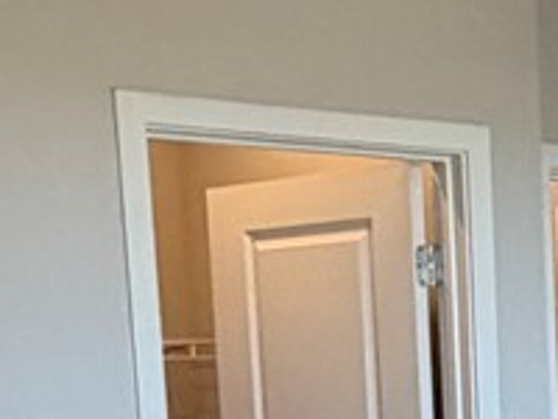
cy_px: 665
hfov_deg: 16.6
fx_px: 1805
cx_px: 720
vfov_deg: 12.4
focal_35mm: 112
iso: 200
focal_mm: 2.22
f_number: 2.2
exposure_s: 1/120
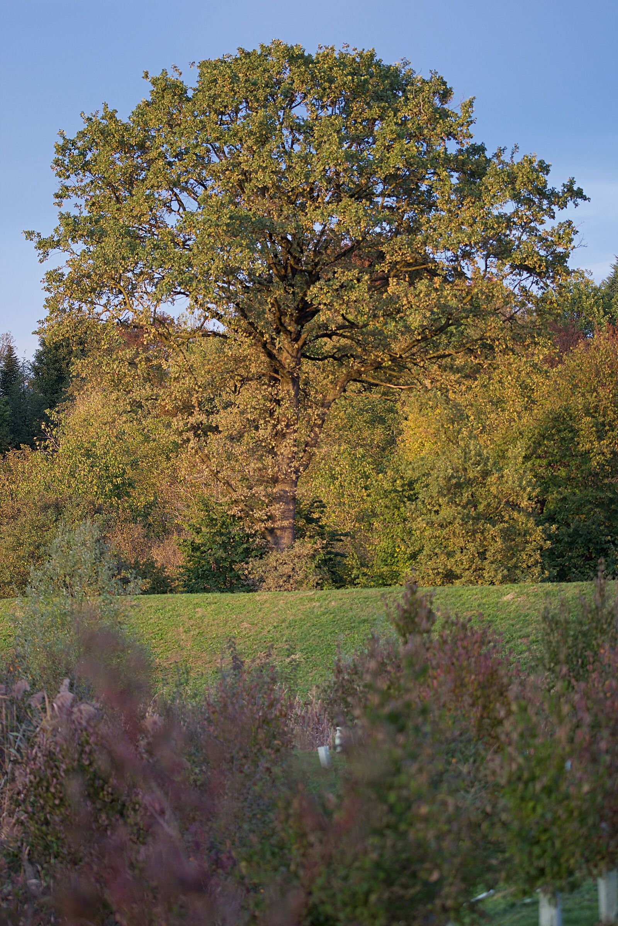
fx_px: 4055
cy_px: 463
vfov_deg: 13.0
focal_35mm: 158
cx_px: 309
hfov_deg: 8.7
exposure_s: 1/160
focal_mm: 105
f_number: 2.8
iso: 100
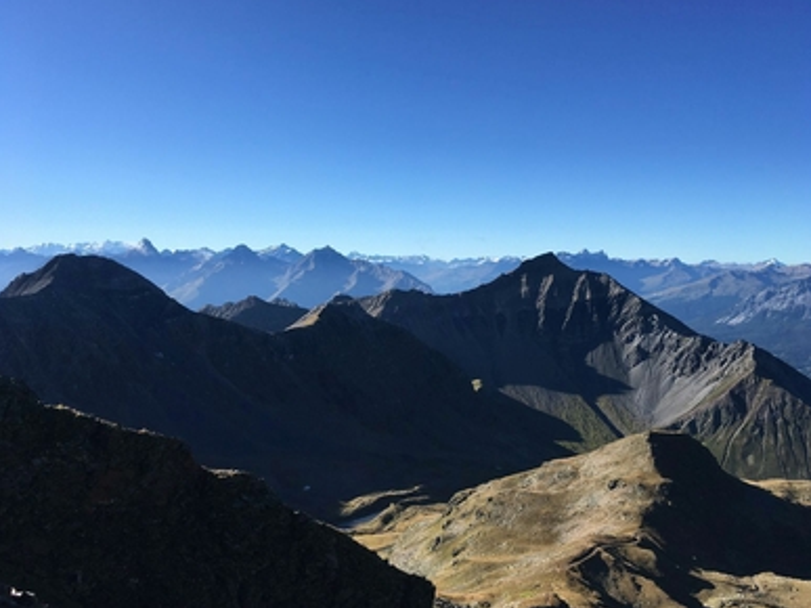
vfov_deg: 46.8
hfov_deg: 60.0
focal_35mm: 30
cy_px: 300
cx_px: 415
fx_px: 703
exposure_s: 1/1374
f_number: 2.2
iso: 25
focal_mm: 4.15
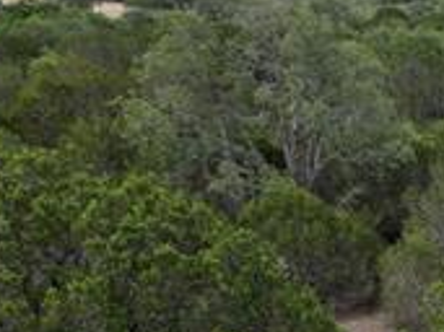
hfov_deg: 21.9
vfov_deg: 19.0
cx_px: 653
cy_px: 344
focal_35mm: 75
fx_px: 961
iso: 110
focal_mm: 6.72
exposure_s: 1/30
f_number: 1.7
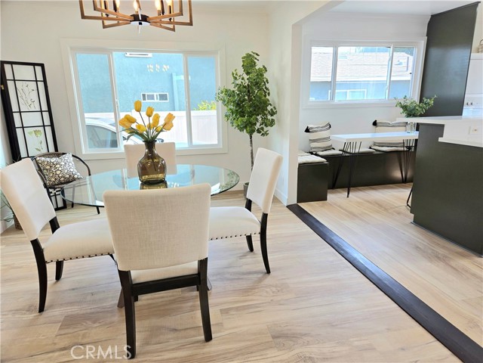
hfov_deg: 73.9
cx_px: 242
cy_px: 182
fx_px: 321
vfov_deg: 58.9
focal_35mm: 23
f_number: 1.8
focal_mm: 5.4
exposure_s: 1/172
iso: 25
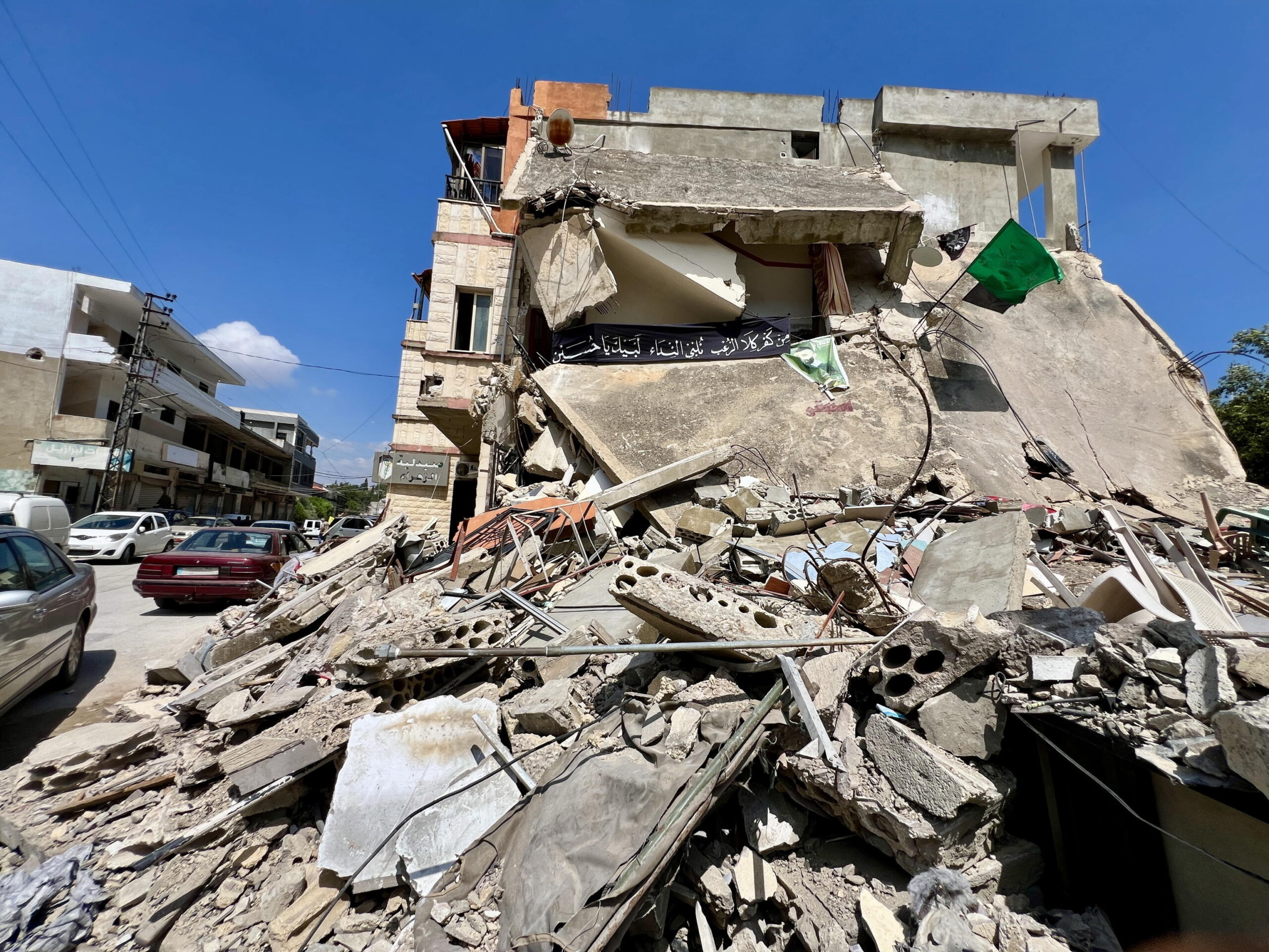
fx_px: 477
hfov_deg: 106.2
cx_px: 634
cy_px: 476
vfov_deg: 89.9
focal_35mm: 13
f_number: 1.8
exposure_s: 1/2950
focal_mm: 1.57
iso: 32
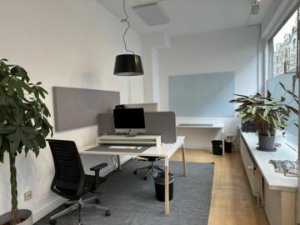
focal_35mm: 24
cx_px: 150
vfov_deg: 56.8
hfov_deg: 71.6
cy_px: 112
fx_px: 208
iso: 80
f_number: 1.78
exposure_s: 1/100
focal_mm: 6.86
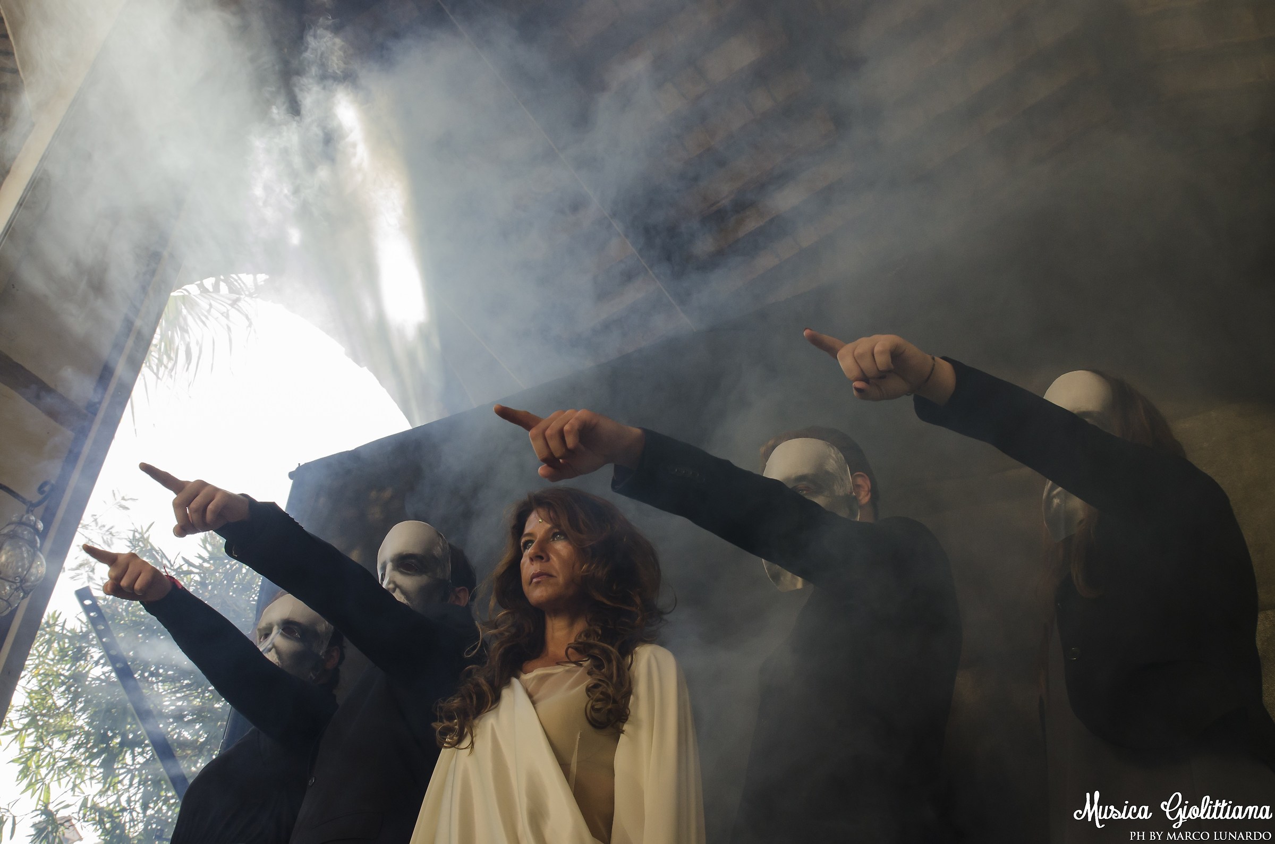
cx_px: 638
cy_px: 422
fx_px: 1166
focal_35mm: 33
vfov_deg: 39.8
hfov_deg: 57.3
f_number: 9
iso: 800
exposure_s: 1/125
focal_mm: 22
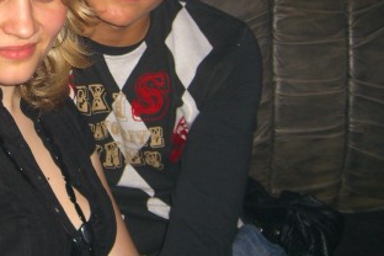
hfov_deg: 25.8
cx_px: 38
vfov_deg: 17.7
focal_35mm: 76
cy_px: 37
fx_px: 811
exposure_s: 1/60
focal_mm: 7.9
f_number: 2.8
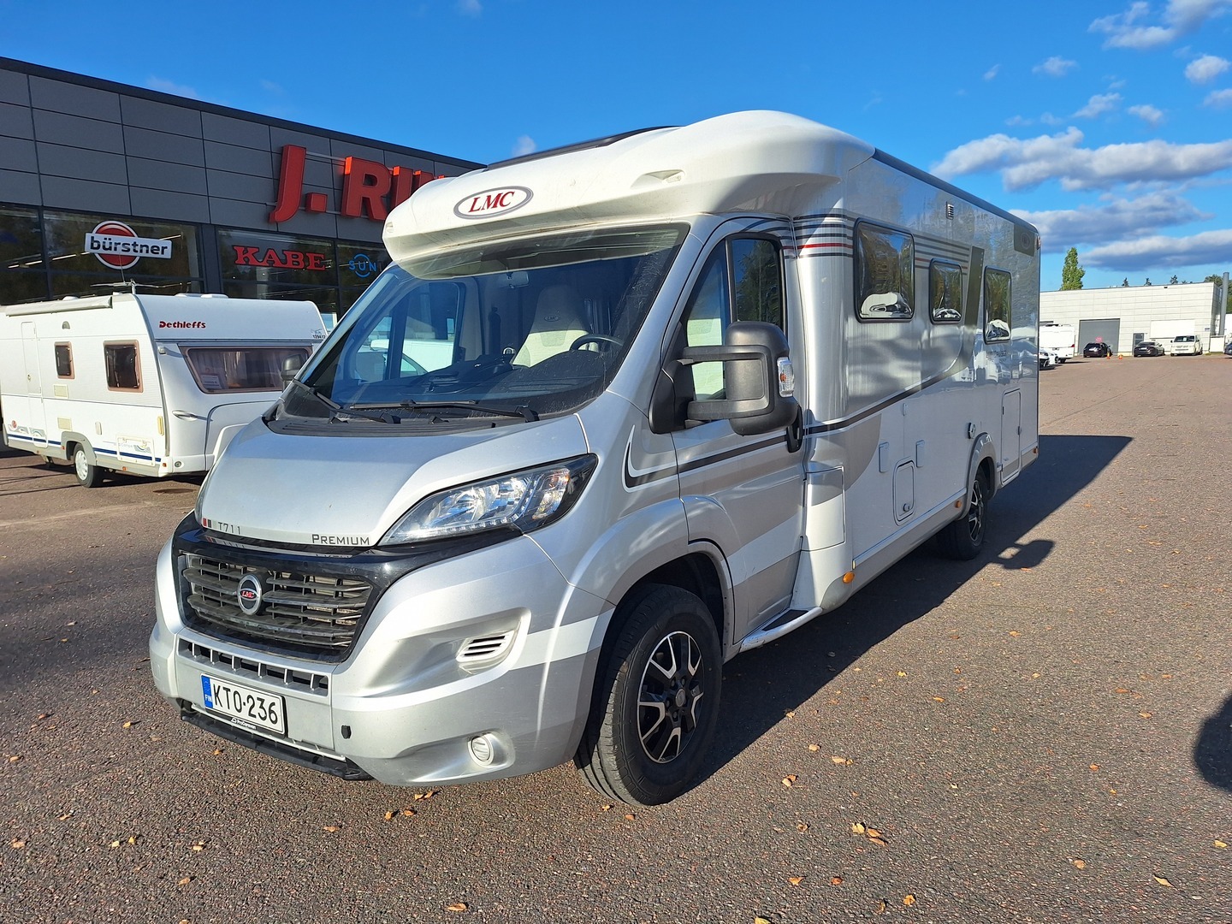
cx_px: 616
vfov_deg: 58.9
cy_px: 462
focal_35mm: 23
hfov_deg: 73.9
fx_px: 819
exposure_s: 1/3690
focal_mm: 5.54
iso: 40
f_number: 1.8
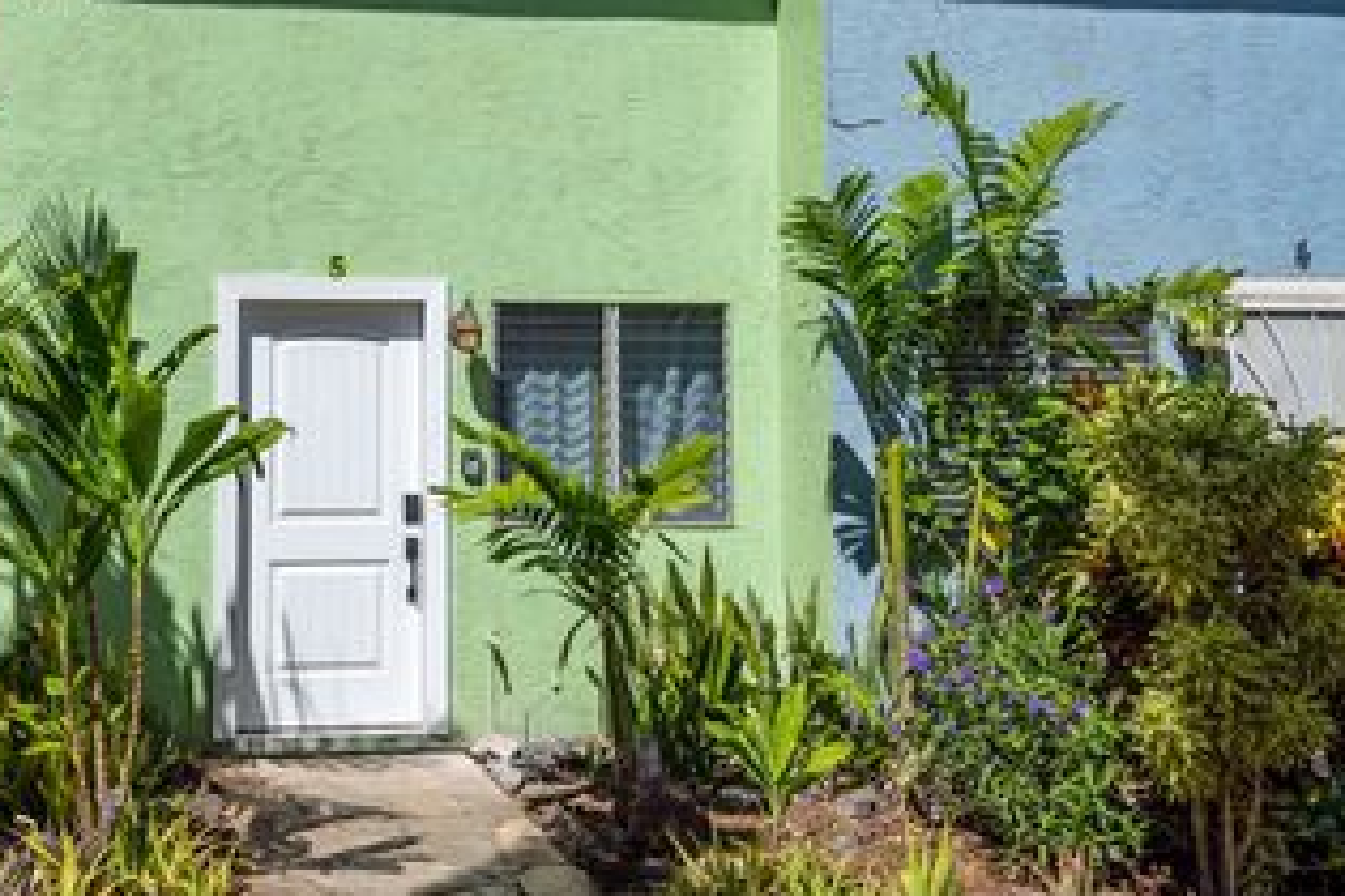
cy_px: 215
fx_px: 1718
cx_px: 397
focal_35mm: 46
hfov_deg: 41.9
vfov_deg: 28.8
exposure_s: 1/1250
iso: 100
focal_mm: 29
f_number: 5.6
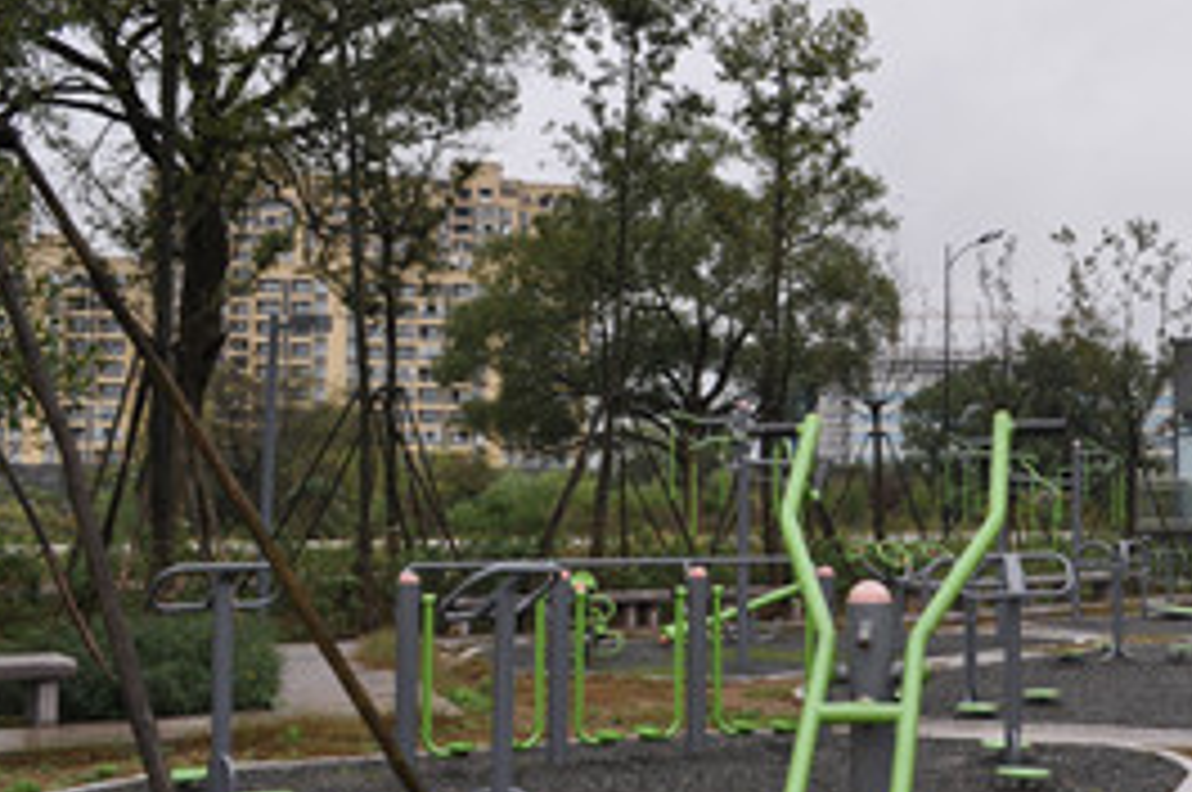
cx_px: 1021
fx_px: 1687
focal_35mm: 51
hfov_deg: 37.0
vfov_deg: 26.4
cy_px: 418
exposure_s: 1/160
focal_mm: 18
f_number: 6.3
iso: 200
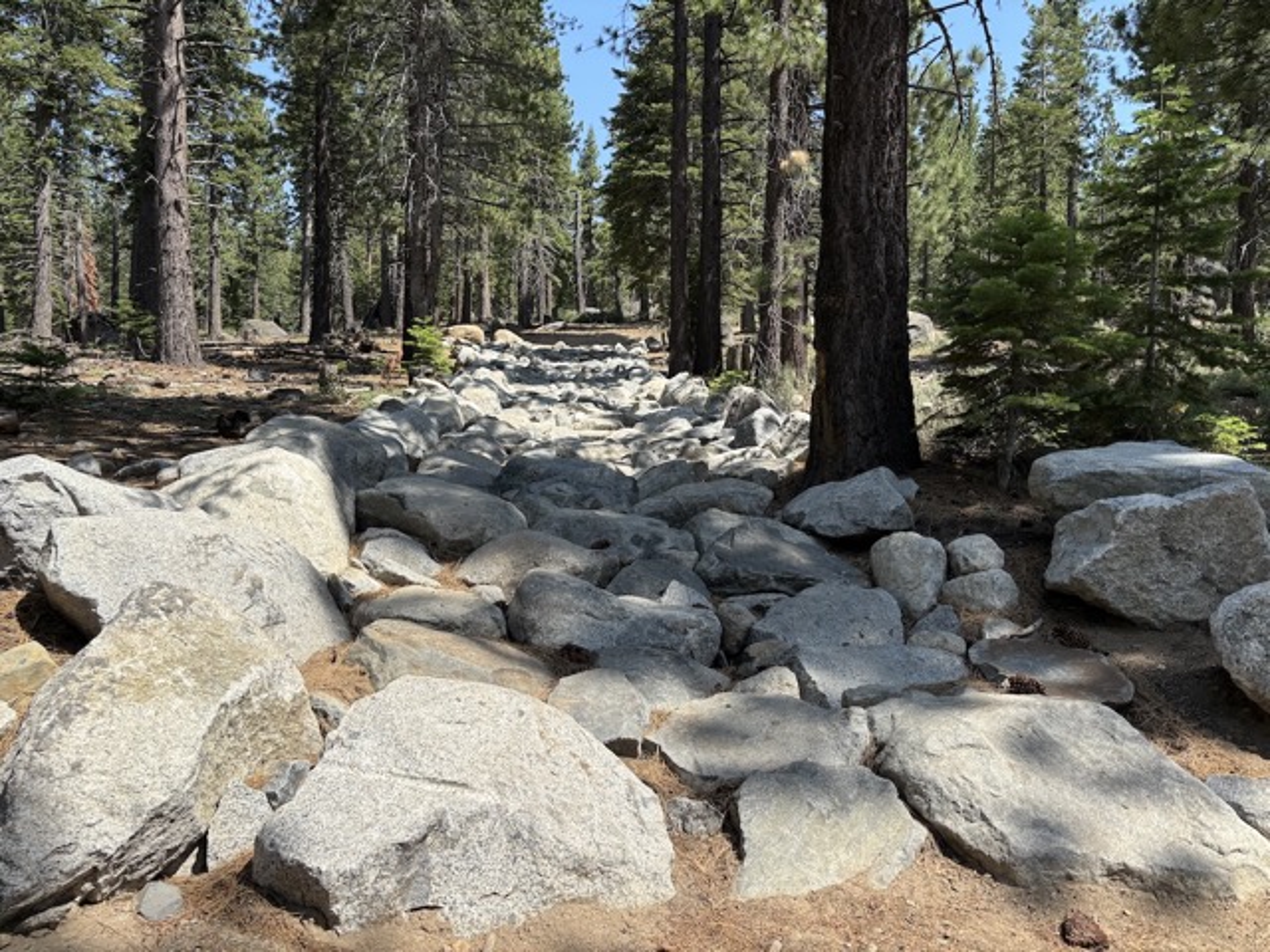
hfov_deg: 67.3
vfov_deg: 53.1
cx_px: 635
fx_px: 954
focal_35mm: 26
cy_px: 476
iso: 50
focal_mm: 5.96
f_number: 1.6
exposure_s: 1/2398
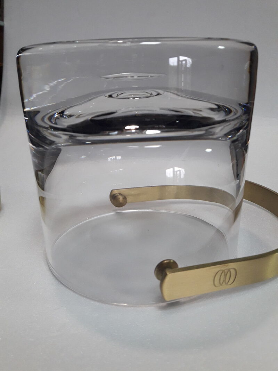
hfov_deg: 49.7
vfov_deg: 63.4
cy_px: 186
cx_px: 139
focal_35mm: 28
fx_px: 300
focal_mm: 3.7
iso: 160
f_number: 1.9
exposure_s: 1/33
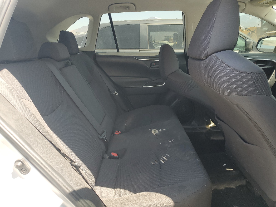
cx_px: 138
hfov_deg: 67.3
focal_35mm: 26
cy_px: 104
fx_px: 207
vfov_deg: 53.1
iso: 50
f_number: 1.5
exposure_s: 1/303
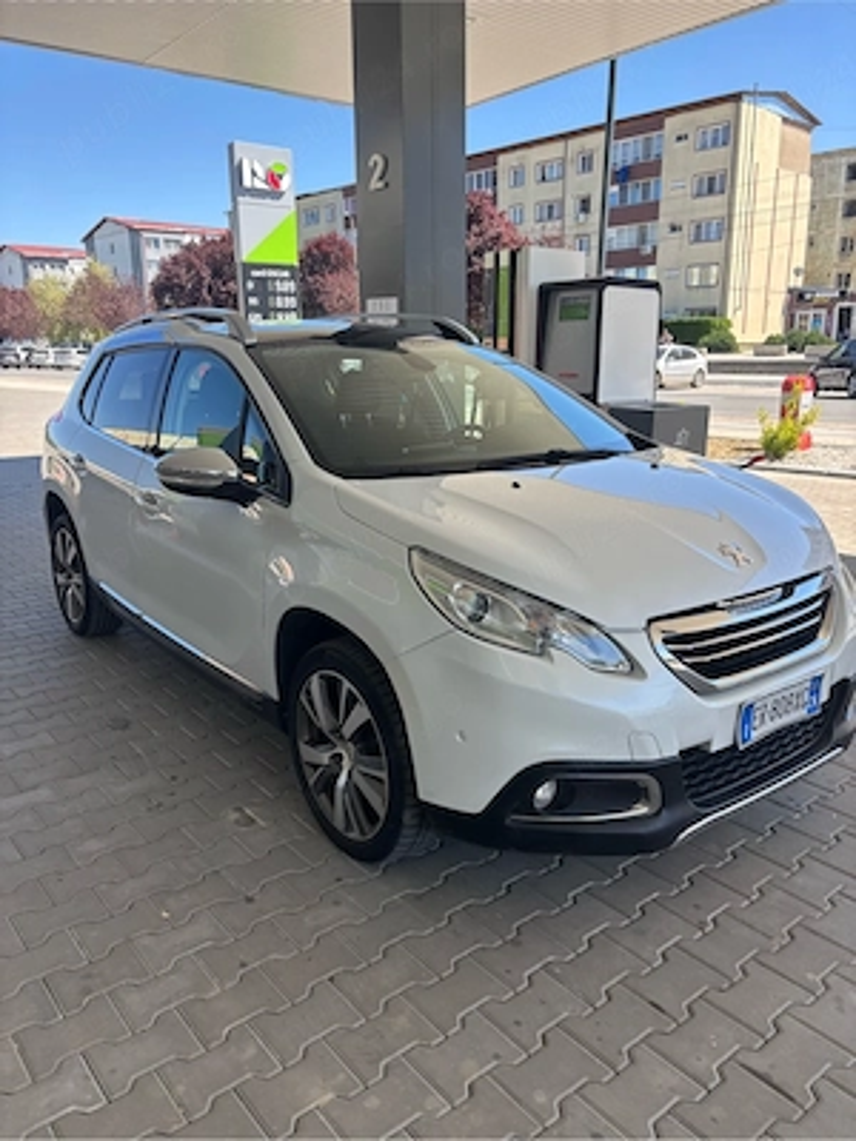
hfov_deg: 53.1
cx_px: 428
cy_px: 570
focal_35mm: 26
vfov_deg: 67.3
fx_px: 857
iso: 50
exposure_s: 1/684
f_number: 1.6
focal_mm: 5.96
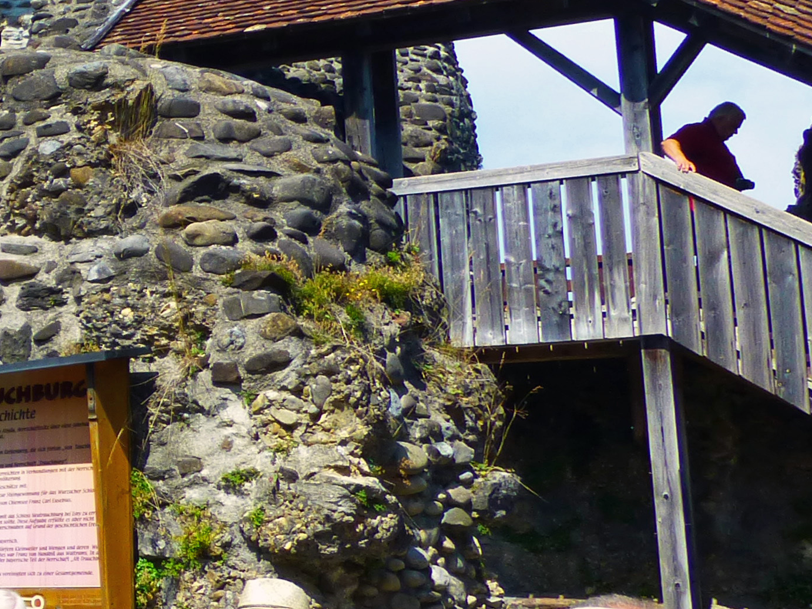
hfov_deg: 21.9
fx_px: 1760
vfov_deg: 19.6
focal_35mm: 75
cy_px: 277
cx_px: -378
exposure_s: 1/500
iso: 100
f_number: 4
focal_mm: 4.3
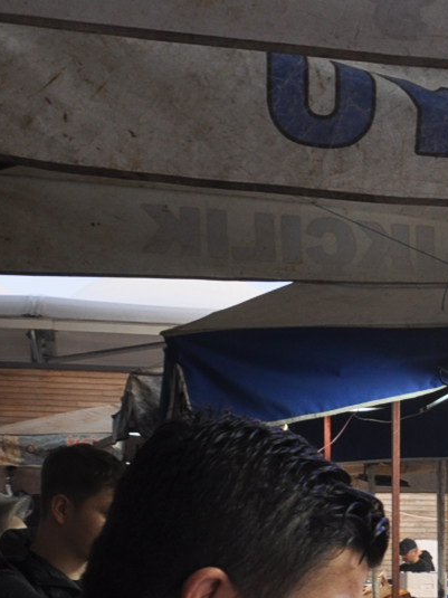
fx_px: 1795
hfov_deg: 12.1
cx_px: 979
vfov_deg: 17.9
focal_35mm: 104
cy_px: 733
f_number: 10
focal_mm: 18
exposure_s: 1/100
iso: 200
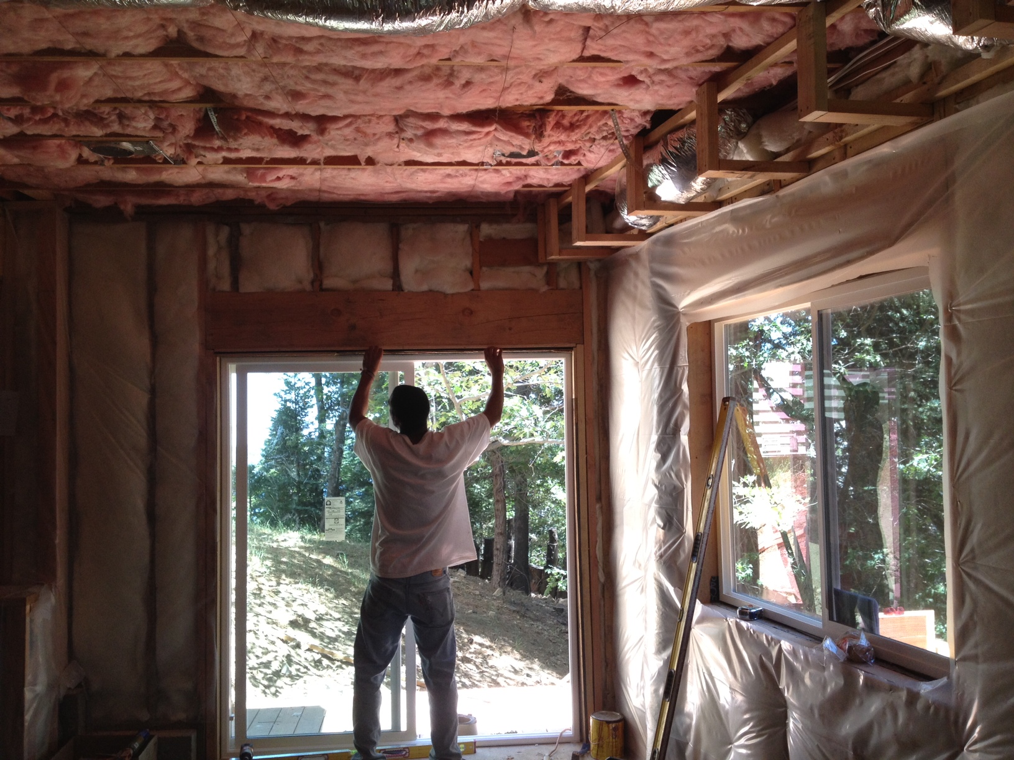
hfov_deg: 52.6
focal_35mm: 35
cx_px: 507
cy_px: 380
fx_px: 1025
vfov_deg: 40.7
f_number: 2.4
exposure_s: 1/120
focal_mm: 4.28
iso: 100
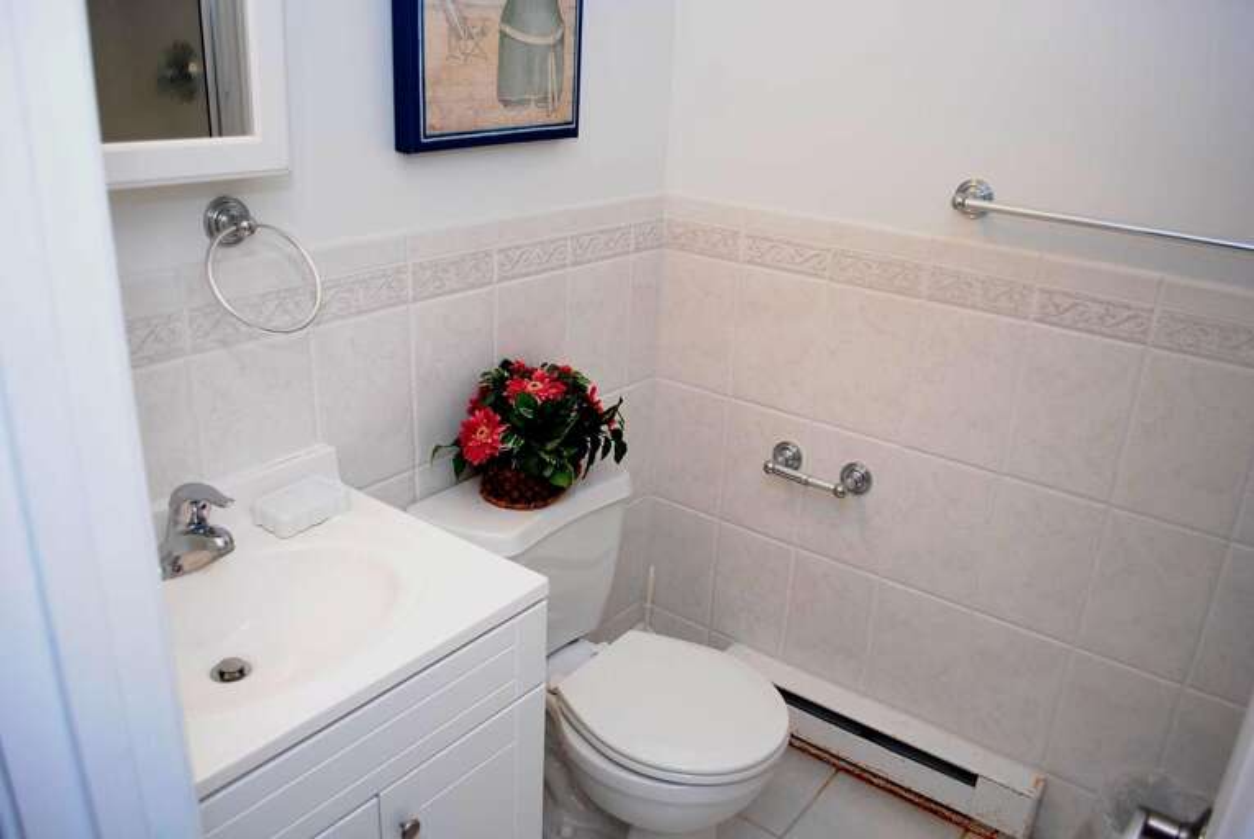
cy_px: 420
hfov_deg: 67.3
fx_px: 942
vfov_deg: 48.0
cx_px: 627
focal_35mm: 27
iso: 200
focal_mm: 18
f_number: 3.5
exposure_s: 1/50
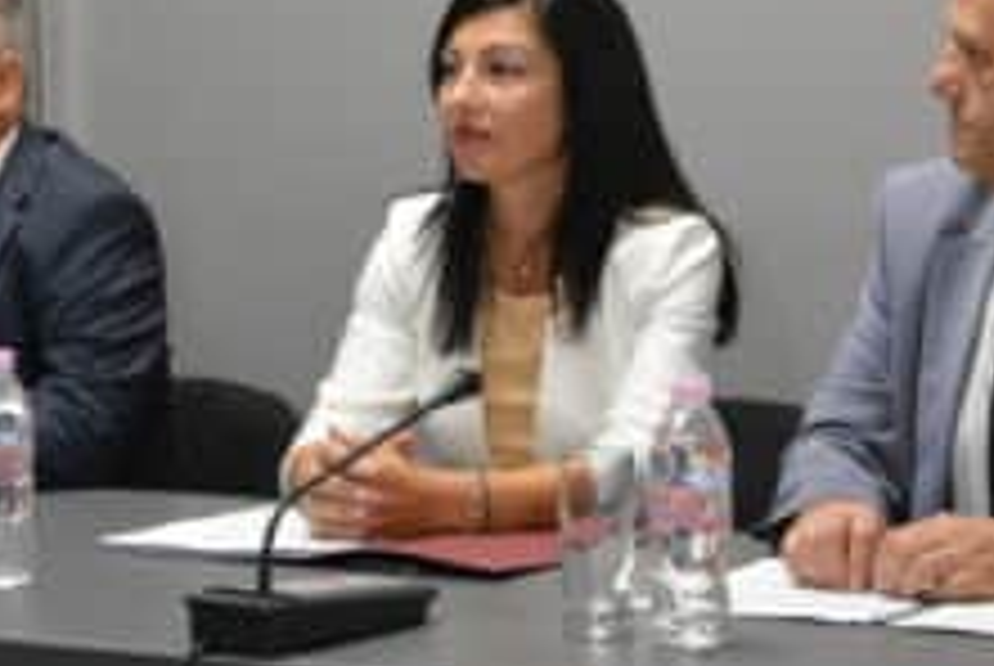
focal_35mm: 132
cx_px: 436
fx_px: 3649
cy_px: -94
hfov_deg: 15.5
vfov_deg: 10.3
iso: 3200
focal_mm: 28
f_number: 6.3
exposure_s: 1/160
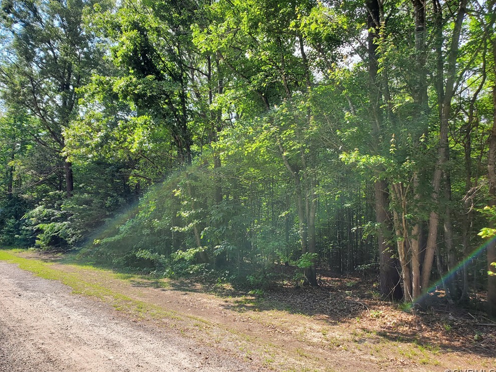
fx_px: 387
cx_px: 240
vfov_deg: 51.4
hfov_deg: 65.3
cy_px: 189
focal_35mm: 27
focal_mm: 4.3
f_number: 2.4
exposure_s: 1/598
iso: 50
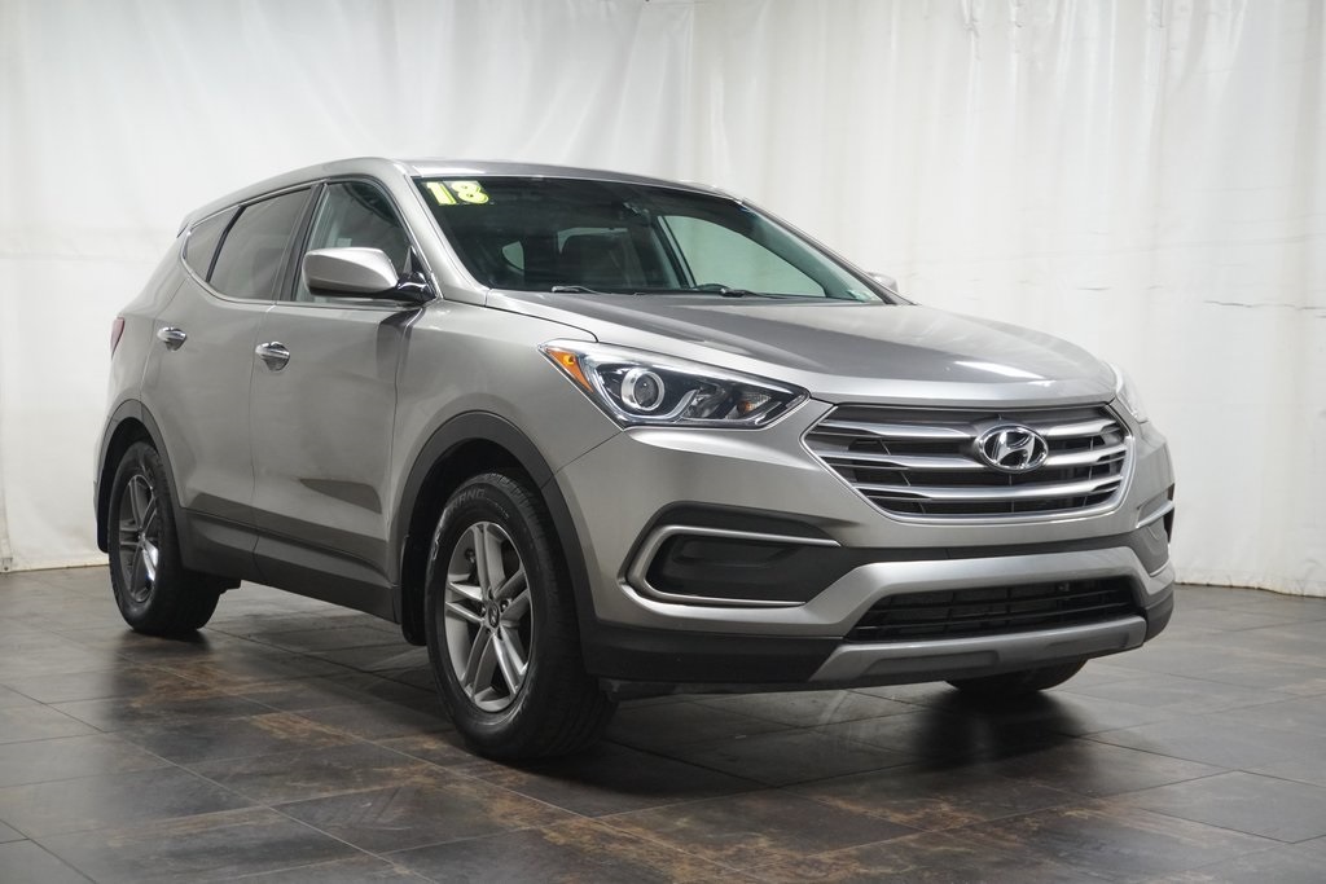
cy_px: 442
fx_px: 1823
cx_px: 663
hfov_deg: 40.0
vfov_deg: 27.3
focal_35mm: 50
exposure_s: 1/160
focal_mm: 33
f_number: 5
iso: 2000
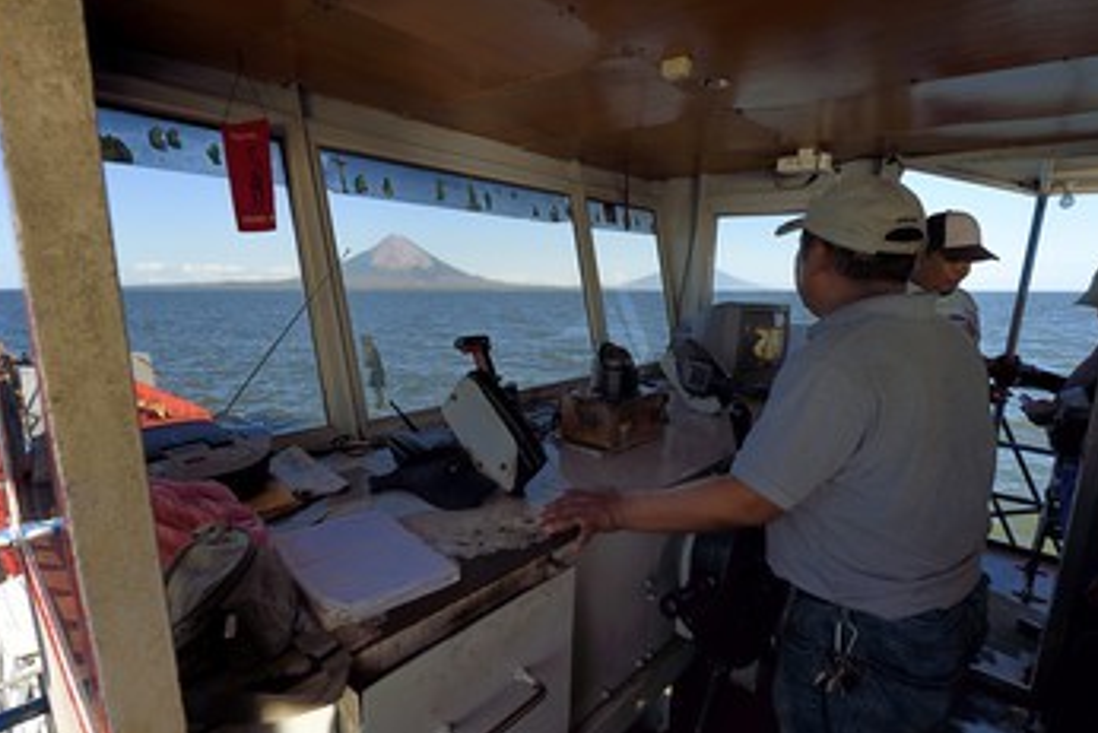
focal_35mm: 17
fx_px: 519
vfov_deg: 70.4
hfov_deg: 93.2
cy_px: 390
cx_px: 536
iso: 100
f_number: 9
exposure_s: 1/125
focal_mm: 14
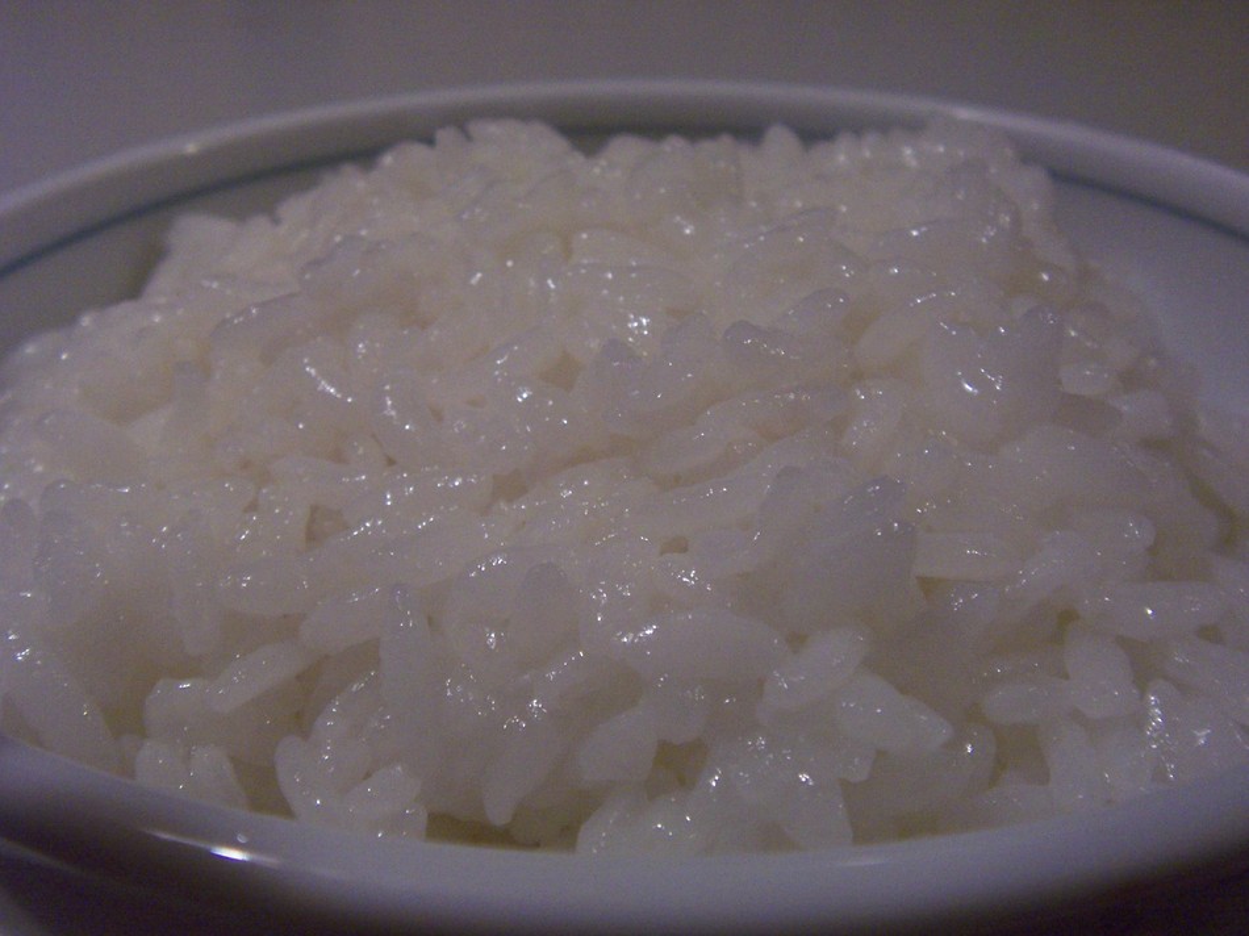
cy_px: 468
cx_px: 624
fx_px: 1407
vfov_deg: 36.8
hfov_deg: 47.9
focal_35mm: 39
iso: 160
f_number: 3.9
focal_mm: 6.4
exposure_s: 1/25
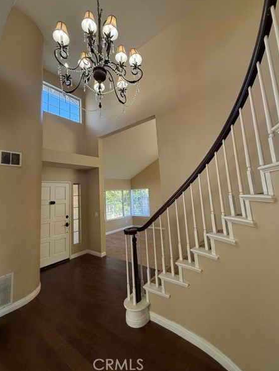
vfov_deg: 98.0
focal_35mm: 15
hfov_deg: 81.7
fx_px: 161
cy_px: 175
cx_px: 136
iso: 250
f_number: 2.2
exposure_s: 1/120
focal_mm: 2.22
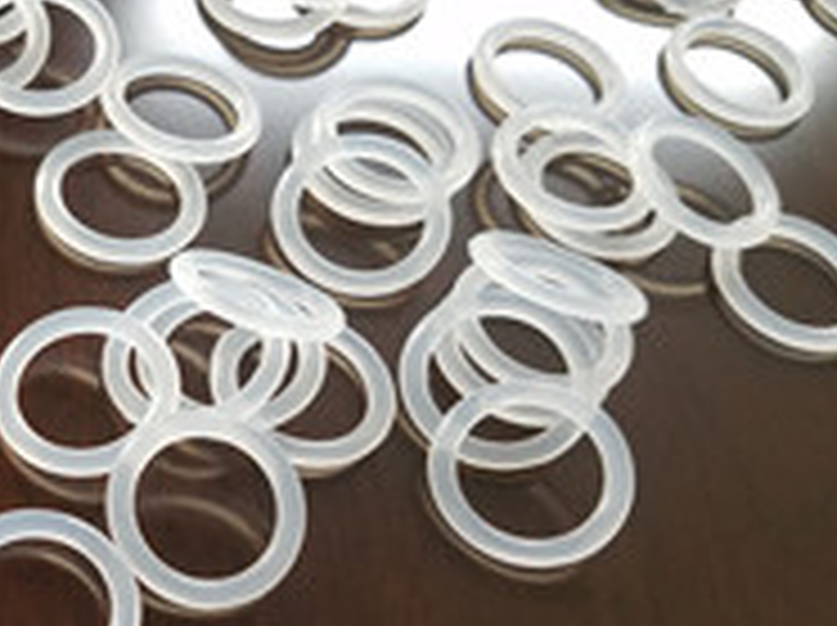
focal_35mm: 56
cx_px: 27
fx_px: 1352
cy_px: 410
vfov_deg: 25.9
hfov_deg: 32.1
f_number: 1.7
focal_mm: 4.2
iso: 160
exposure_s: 1/25
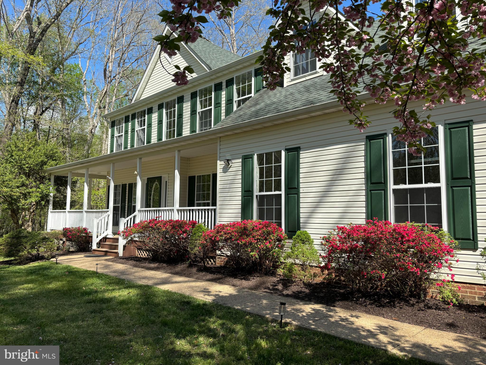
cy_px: 182
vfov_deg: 53.1
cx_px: 243
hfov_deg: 67.3
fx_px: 365
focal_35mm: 26
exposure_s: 1/1543
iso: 50
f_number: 1.6
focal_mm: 5.96
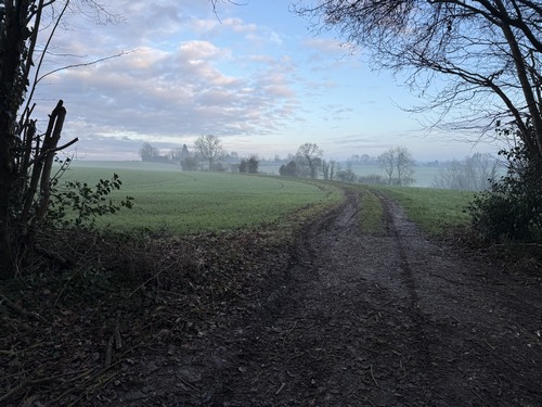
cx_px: 271
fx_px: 376
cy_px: 204
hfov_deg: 71.6
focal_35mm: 24
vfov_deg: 56.8
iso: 80
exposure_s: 1/715
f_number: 1.78
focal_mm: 6.76
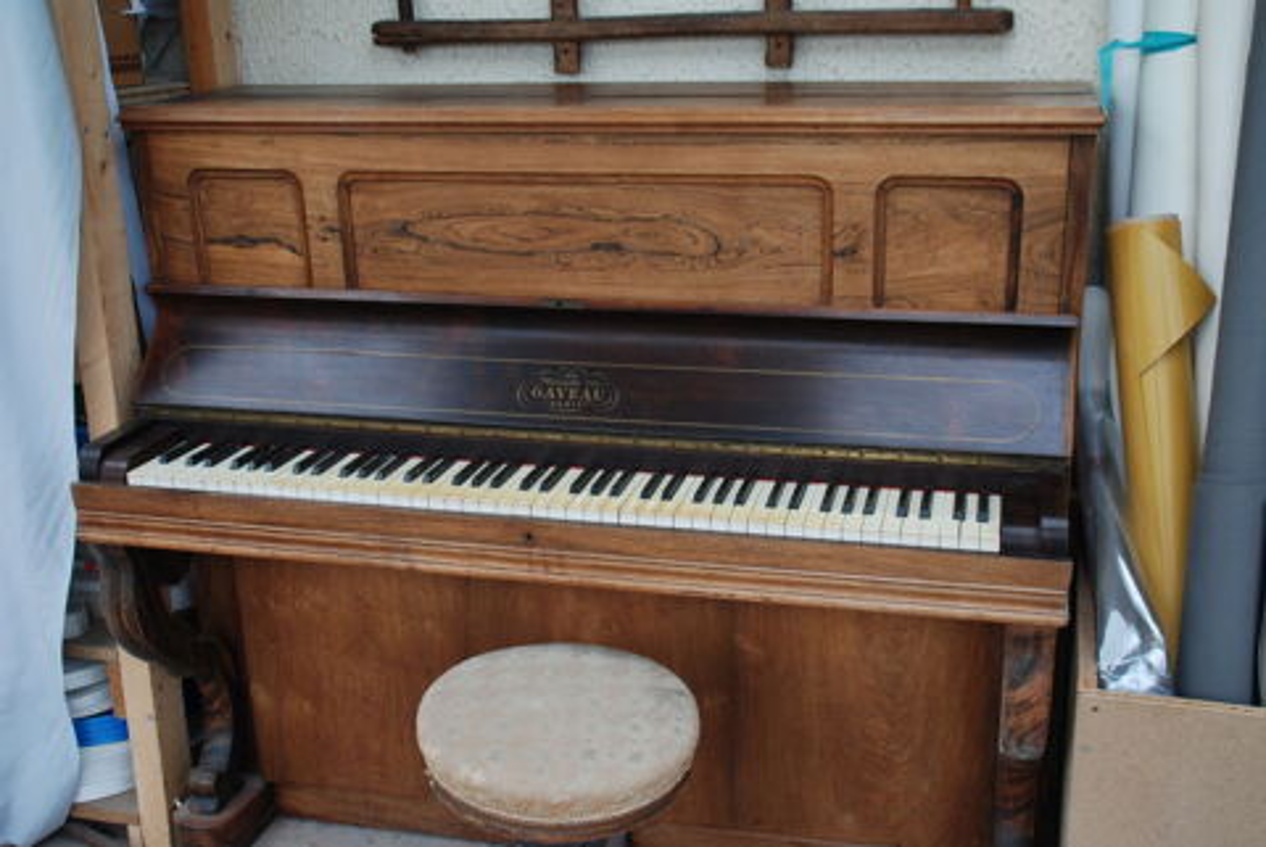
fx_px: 1478
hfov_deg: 46.4
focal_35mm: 42
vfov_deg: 32.0
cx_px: 633
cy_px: 424
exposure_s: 1/50
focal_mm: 28
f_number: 4.2
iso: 200
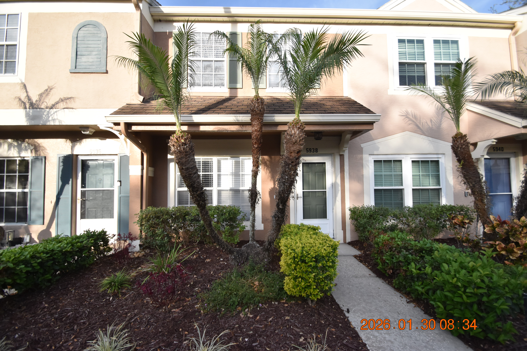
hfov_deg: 100.4
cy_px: 176
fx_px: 220
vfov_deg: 77.3
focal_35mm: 15
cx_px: 264
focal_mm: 10
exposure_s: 1/3000
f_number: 3.5
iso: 800
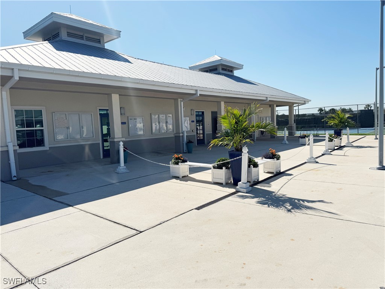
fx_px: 267
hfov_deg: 71.6
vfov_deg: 56.8
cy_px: 144
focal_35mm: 24
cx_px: 192
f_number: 1.78
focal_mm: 6.76
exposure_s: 1/12346
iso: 100
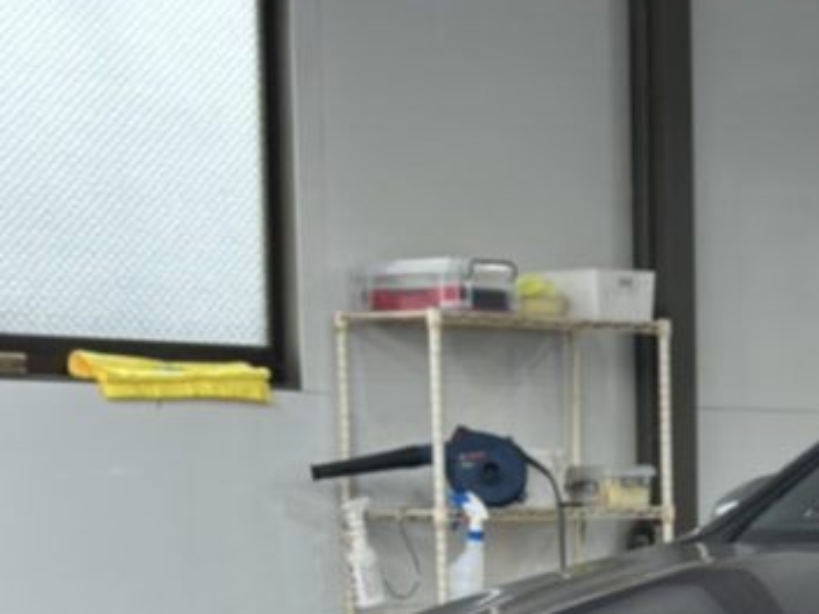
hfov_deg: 13.4
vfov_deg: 10.4
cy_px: 721
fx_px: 3311
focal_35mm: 140
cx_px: 1190
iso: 125
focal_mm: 6.86
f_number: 1.78
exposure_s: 1/120
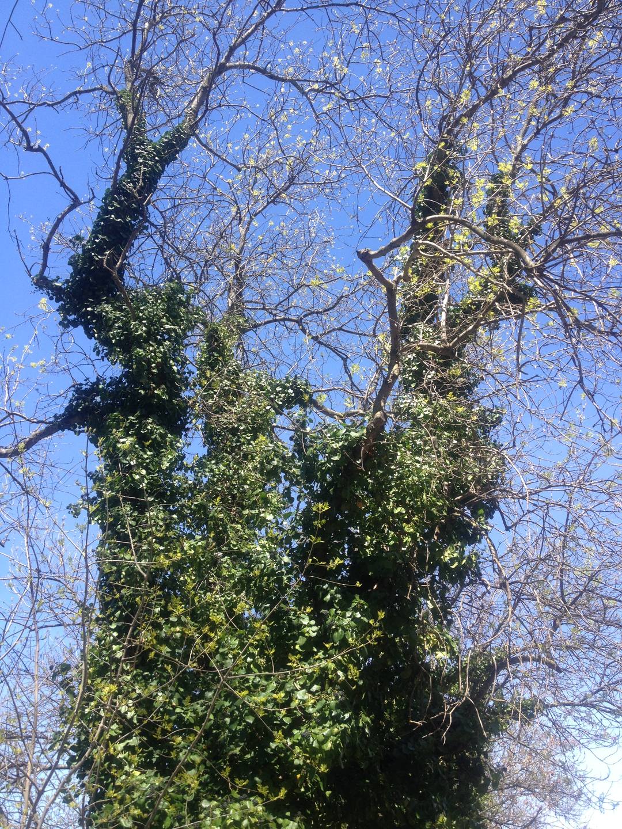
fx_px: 839
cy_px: 414
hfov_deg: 40.7
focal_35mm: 35
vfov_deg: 52.6
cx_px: 311
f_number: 2.4
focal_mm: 4.28
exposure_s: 1/449
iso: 50
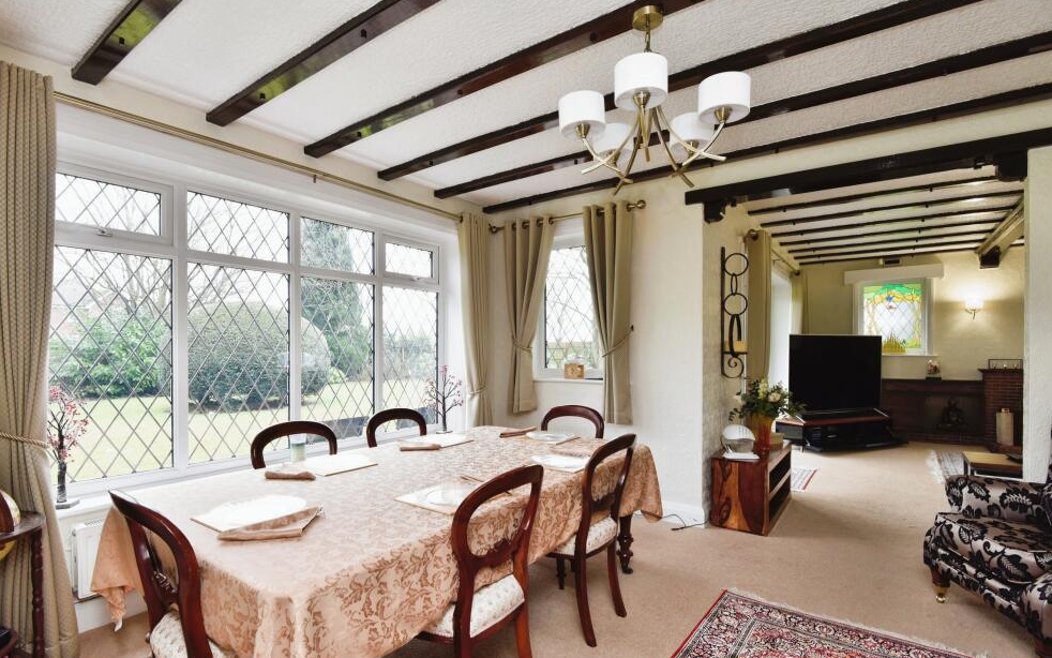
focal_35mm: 17
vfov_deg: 67.9
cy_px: 353
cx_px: 513
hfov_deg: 94.3
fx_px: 487
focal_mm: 16
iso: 500
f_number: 7.1
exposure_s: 1/40
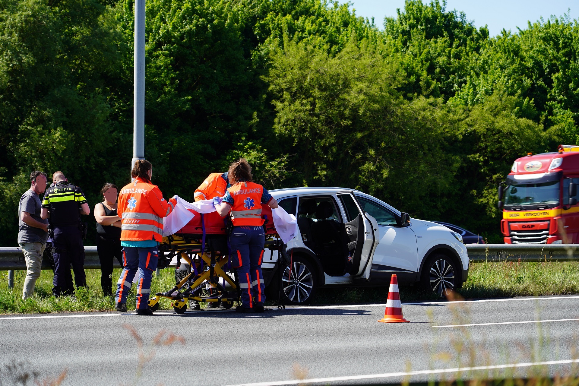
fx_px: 1689
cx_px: 290
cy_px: 193
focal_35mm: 105
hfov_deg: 19.5
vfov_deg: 13.0
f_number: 5
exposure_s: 1/320
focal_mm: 105
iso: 100
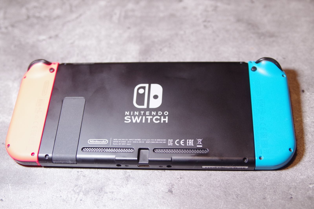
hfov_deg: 40.0
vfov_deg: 27.3
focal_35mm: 50
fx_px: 432
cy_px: 104
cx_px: 157
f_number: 2.8
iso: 1600
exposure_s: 1/100
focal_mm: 33
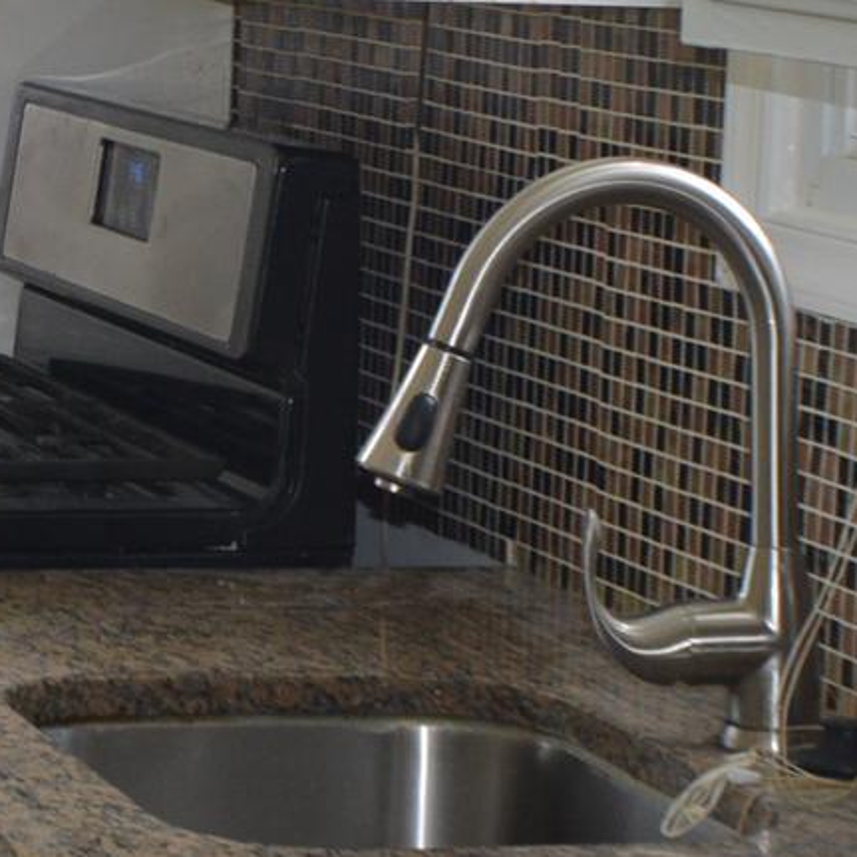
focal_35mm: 212
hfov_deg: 8.1
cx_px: -374
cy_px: -94
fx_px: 5939
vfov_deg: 8.2
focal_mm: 35
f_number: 5
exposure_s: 1/100
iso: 400
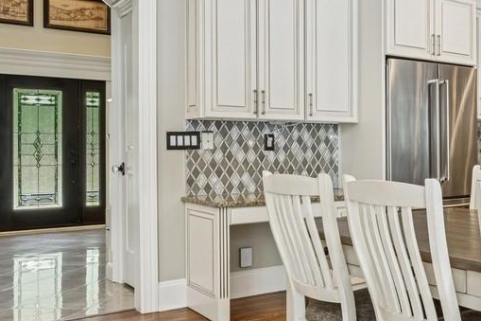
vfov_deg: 30.5
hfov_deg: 40.0
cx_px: 464
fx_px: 588
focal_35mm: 44
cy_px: 145
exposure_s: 1/3.33
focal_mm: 14
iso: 100
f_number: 11
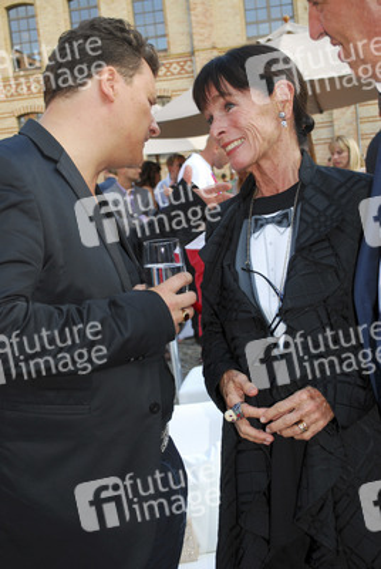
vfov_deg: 41.1
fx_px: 759
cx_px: 190
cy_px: 284
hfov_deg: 28.2
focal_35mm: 48
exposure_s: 1/60
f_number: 5.6
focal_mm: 32
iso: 200
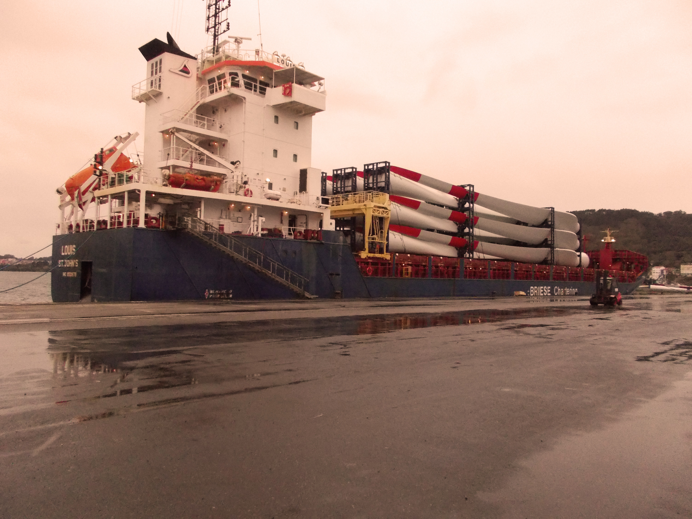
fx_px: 520
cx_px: 346
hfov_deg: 67.3
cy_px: 260
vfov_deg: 53.1
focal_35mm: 26
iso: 800
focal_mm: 4.6
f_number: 8
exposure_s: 1/250
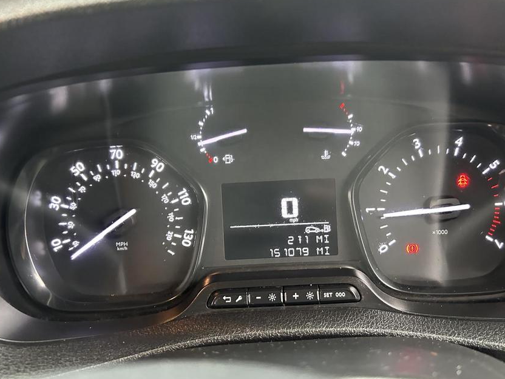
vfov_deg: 49.7
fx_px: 408
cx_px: 264
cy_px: 197
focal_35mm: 28
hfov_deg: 63.4
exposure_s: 1/46
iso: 500
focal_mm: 5.7
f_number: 1.5
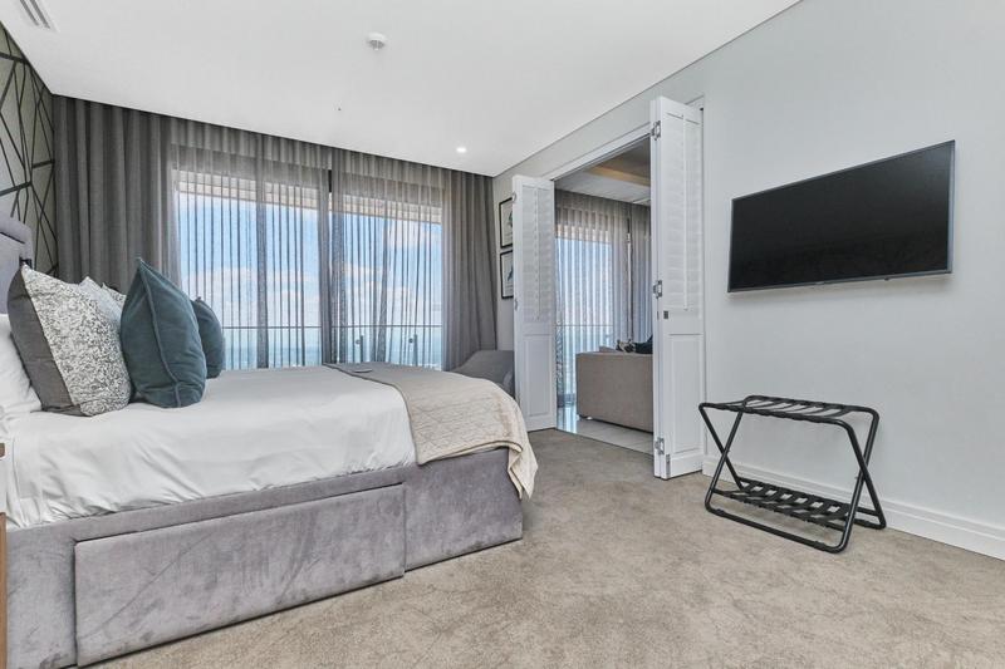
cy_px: 334
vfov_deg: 77.3
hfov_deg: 100.4
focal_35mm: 15
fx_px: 419
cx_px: 502
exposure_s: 1/200
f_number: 8
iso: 800
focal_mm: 10
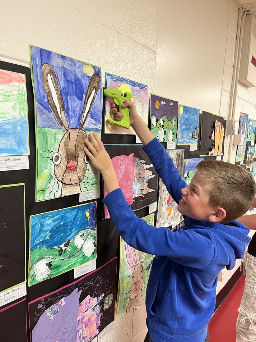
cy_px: 175
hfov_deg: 49.7
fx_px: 276
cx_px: 125
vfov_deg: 63.4
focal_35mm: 28
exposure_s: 1/60
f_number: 1.6
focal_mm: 5.1
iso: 125
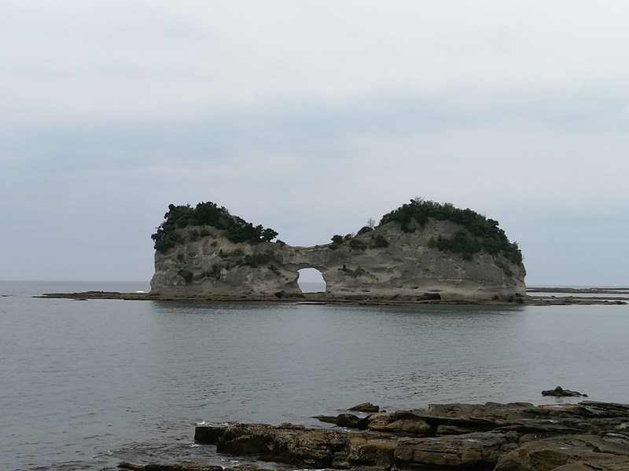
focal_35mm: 61
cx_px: 314
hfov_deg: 31.7
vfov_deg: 24.0
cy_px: 236
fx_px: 1108
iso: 50
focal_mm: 4.5
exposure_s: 1/1160
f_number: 2.2
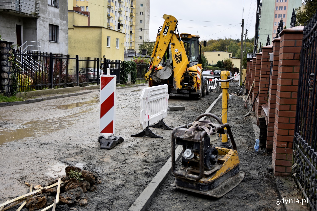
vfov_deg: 34.2
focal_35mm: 39
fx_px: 343
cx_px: 158
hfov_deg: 49.6
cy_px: 106
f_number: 3.2
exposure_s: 1/160
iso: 100
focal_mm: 26
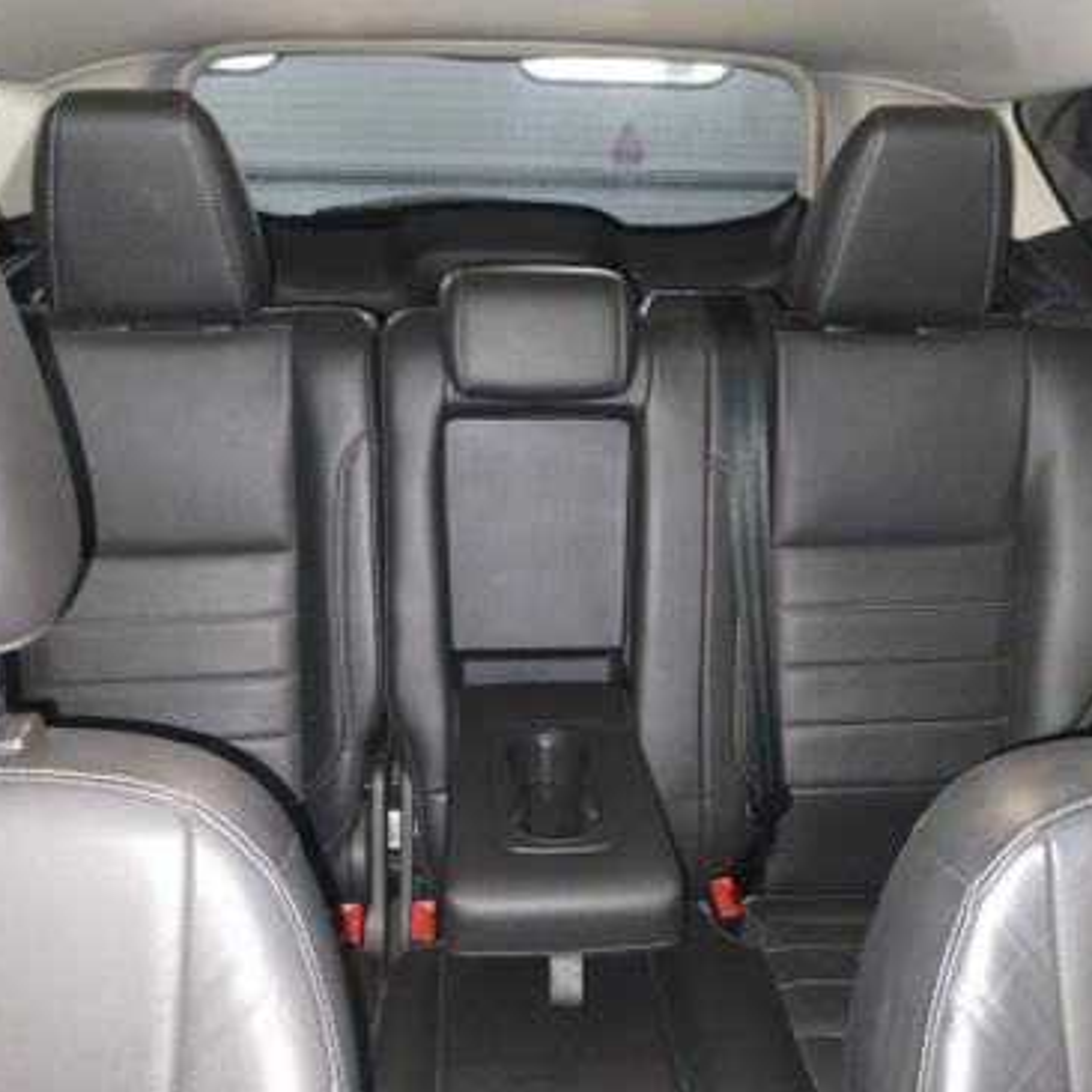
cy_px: 561
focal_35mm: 34
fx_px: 1213
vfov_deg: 48.4
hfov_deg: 48.4
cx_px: 588
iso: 3031
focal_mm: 4.27
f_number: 1.8
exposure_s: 1/20
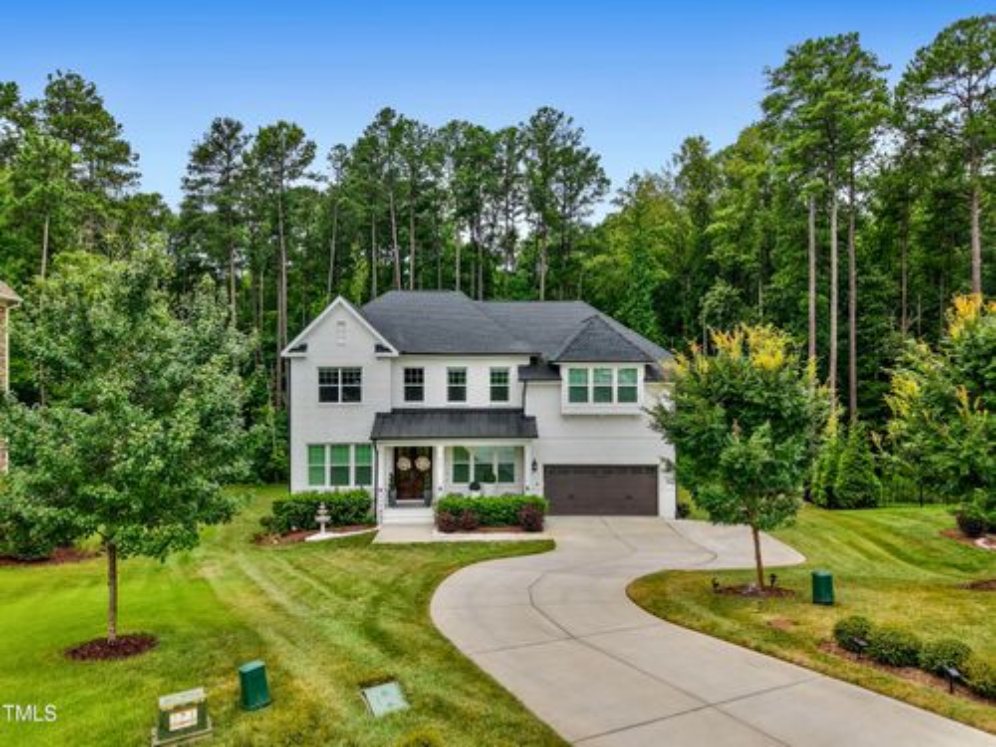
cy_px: 374
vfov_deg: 56.8
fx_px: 691
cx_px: 498
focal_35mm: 24
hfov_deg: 71.6
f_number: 1.8
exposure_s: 1/200
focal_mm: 8.67
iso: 100
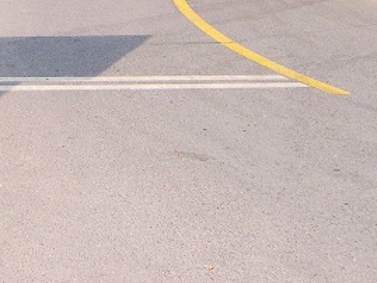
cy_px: -122
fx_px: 1231
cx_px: -116
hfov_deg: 16.4
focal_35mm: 113
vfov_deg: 12.6
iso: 100
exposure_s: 1/433
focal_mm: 8
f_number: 2.8
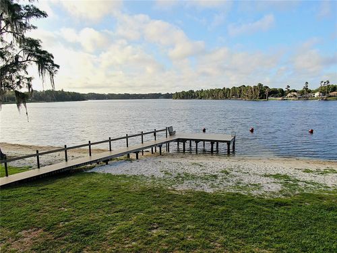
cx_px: 168
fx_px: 234
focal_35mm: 24
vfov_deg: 56.8
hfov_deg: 71.6
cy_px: 126
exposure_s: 1/1000
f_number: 2.8
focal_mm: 4.39
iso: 100
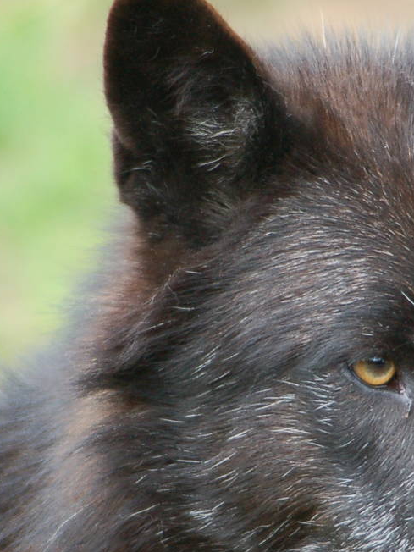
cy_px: 381
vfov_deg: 2.9
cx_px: 327
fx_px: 10990
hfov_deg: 2.2
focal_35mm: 689
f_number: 5.3
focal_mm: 195
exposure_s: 1/160
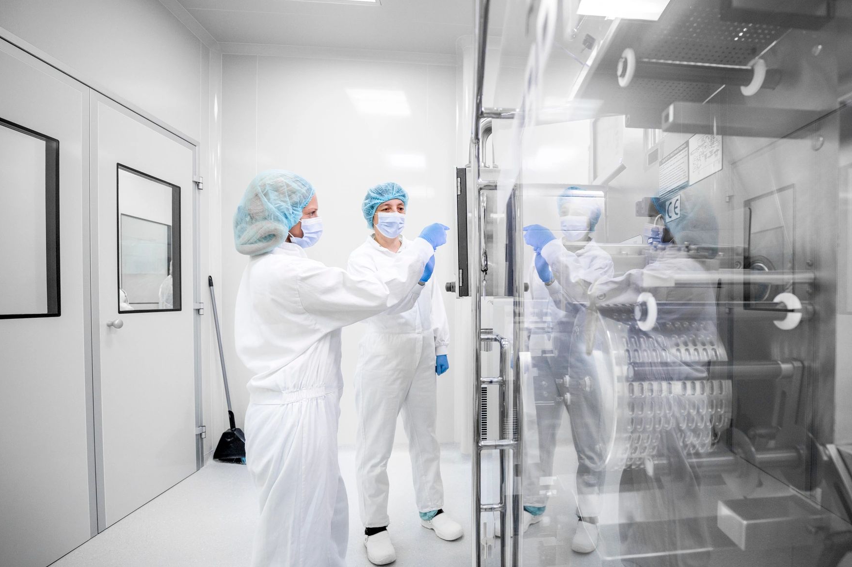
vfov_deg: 70.2
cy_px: 311
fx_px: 402
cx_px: 515
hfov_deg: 92.0
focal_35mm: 17
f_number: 2.8
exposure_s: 1/160
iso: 640
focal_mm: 14
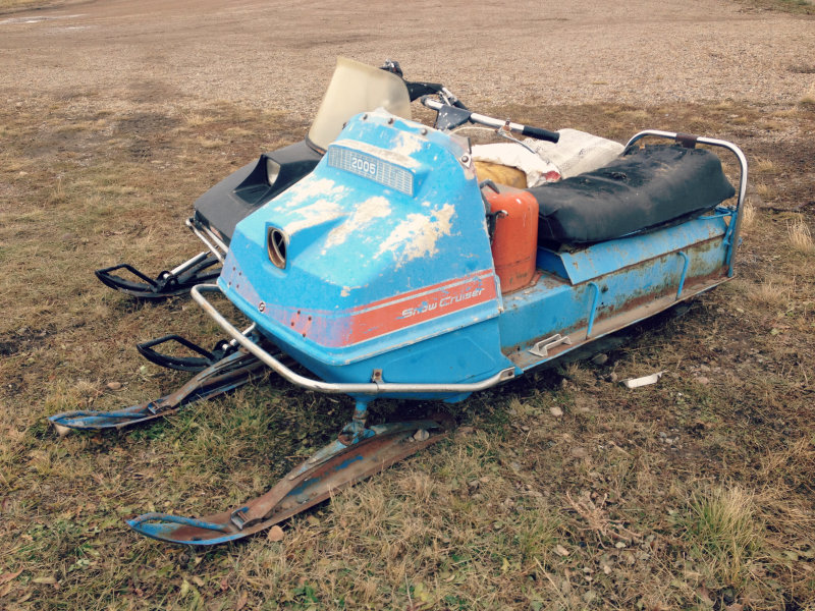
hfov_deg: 52.6
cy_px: 306
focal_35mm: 35
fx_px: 824
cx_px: 408
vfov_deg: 40.7
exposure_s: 1/282
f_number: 2.4
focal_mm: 4.28
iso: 50
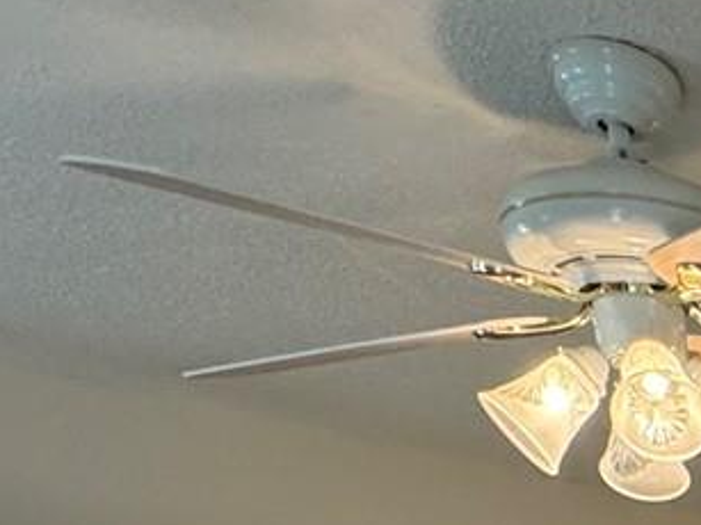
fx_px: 1478
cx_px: 1238
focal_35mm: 73
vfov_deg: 14.9
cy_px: 1160
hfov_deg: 20.0
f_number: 2.2
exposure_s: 1/120
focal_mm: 2.22
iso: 250
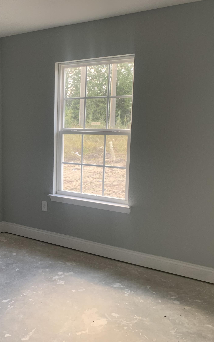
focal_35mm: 37
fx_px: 345
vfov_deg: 52.7
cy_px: 171
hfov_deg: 32.9
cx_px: 25
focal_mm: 4.25
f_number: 1.8
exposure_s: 1/121
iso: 100
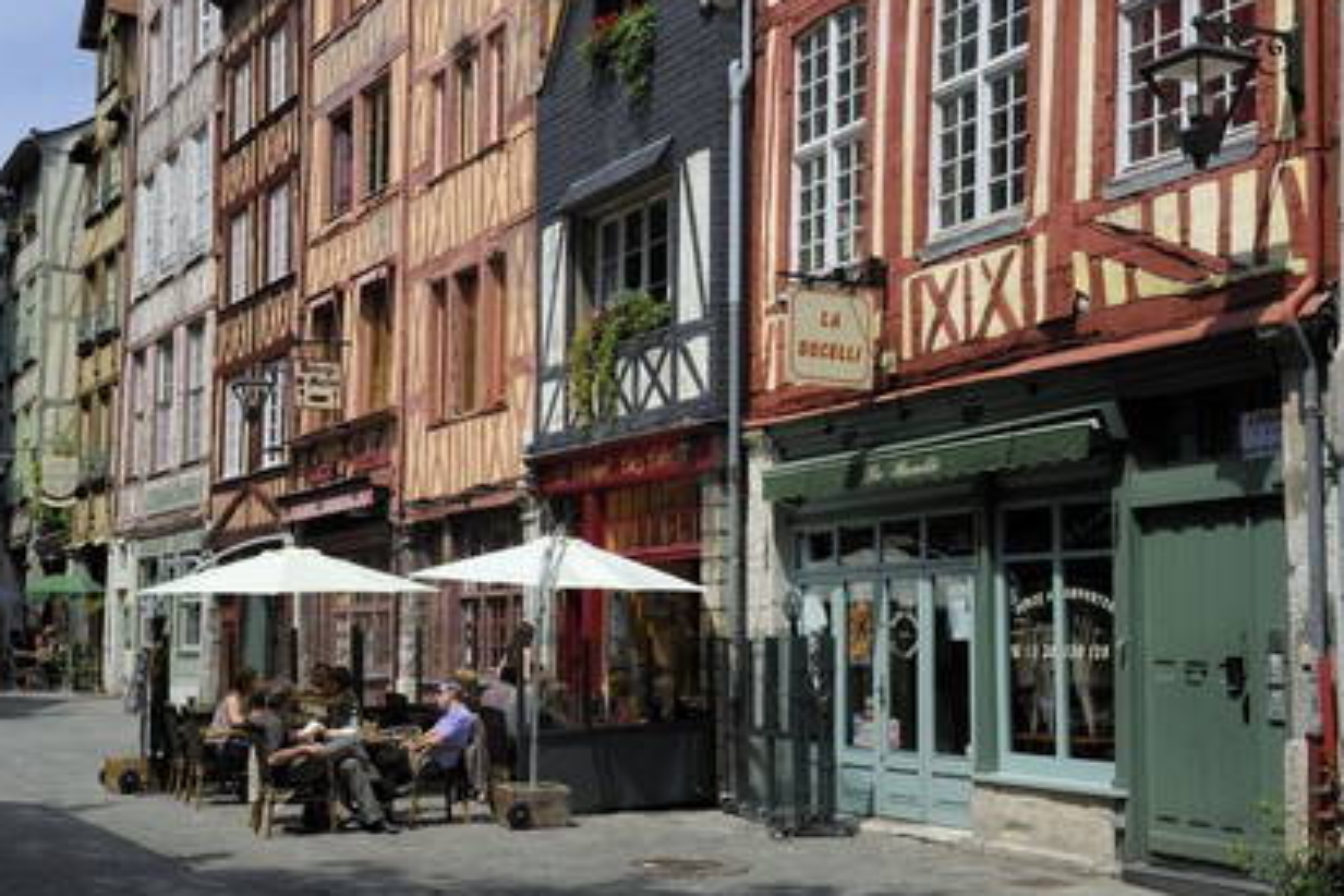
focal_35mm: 49
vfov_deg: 27.5
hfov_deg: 40.3
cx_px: 677
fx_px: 1829
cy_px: 448
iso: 200
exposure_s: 1/200
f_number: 14
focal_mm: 48
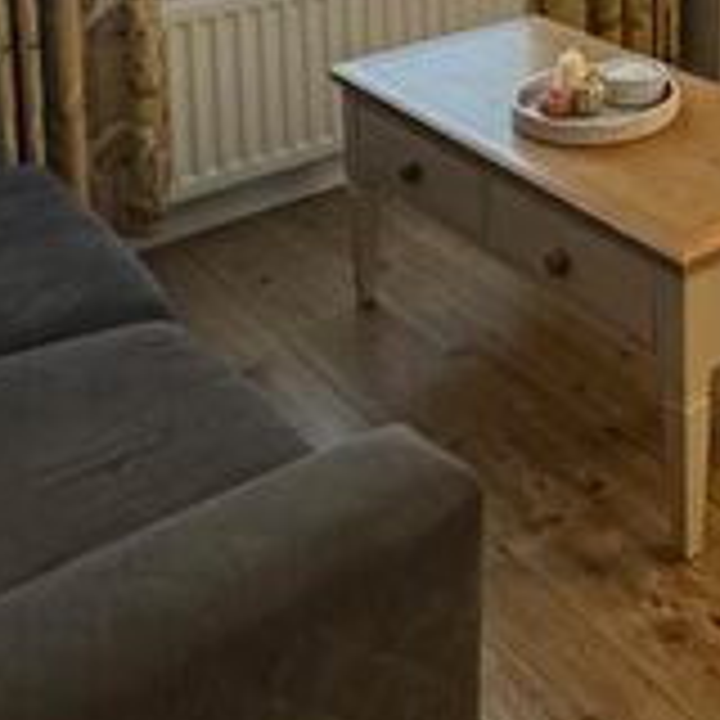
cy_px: -227
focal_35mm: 54
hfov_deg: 28.2
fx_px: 1271
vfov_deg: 26.6
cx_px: 828
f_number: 2.2
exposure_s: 1/60
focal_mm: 2.22
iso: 400
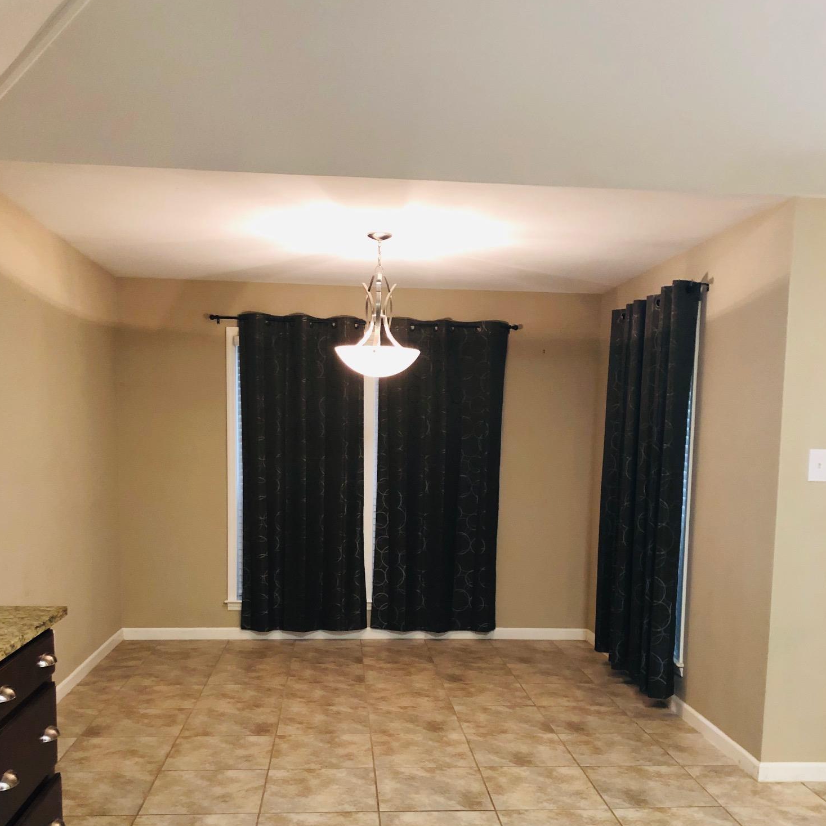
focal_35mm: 34
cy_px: 544
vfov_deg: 47.7
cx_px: 411
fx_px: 918
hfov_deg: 48.5
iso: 100
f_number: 1.8
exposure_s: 1/12
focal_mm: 3.99
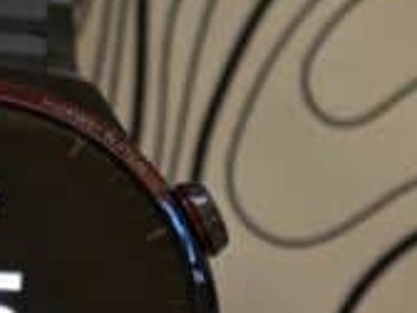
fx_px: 2096
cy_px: 327
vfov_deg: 8.5
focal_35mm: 174
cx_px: -25
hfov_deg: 11.2
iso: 100
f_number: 1.8
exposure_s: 1/100
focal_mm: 12.28
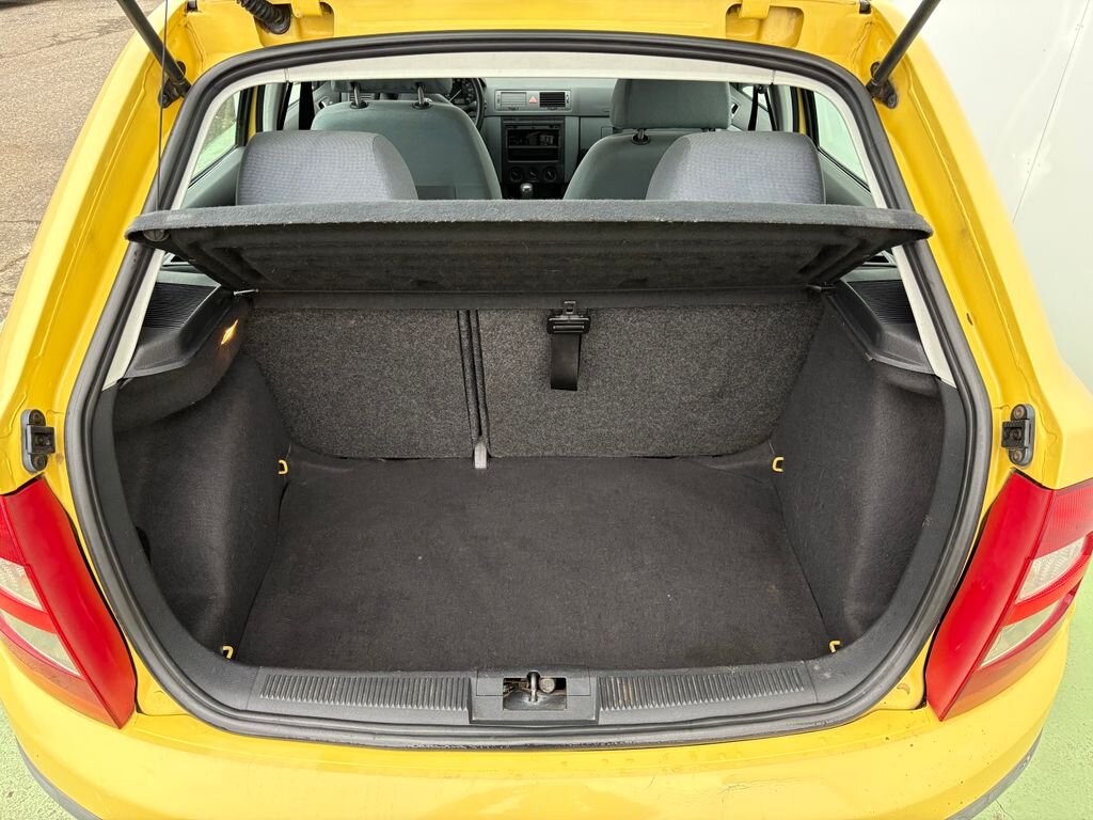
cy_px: 410
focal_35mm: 26
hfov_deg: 67.3
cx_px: 546
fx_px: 821
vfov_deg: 53.1
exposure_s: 1/60
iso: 160
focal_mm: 5.96
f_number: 1.6
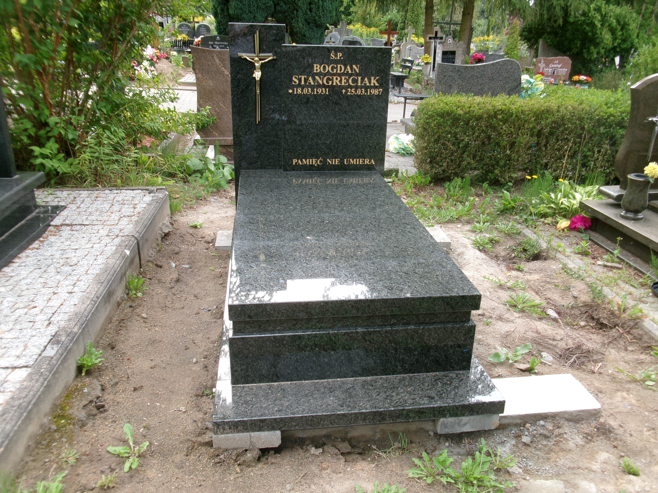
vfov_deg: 49.7
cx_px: 329
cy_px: 246
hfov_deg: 63.4
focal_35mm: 28
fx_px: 532
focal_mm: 5.1
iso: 100
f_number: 3.9
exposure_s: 1/120
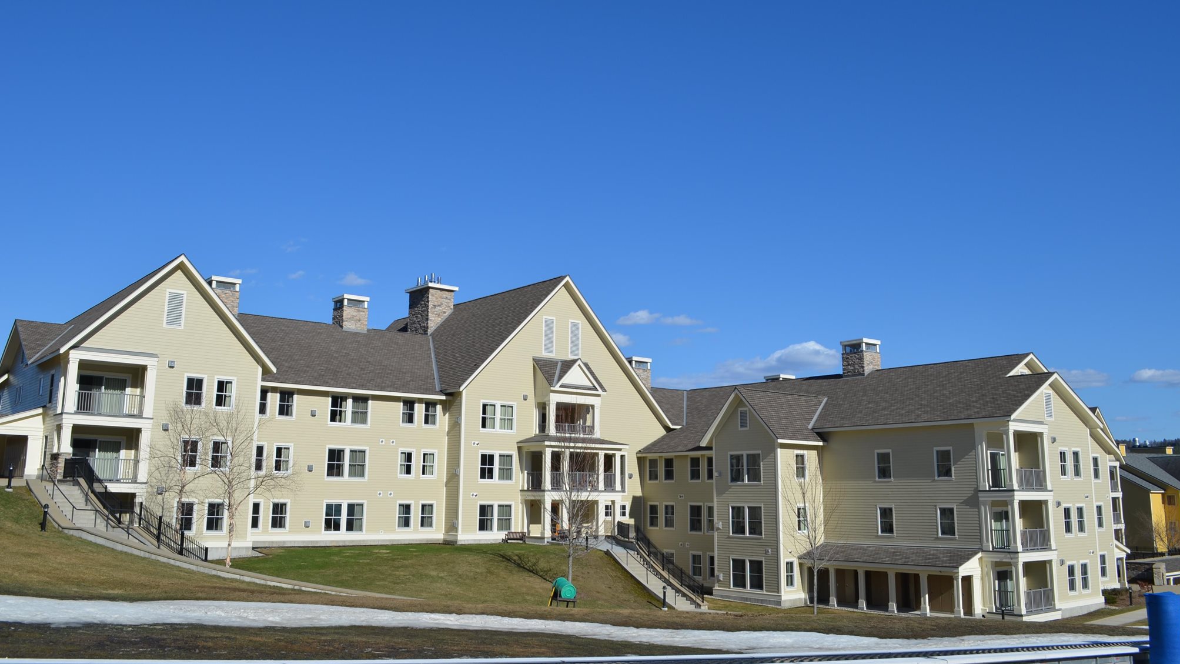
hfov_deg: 61.0
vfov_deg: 36.5
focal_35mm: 32
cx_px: 583
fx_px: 1001
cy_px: 267
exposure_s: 1/320
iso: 100
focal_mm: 20
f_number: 9
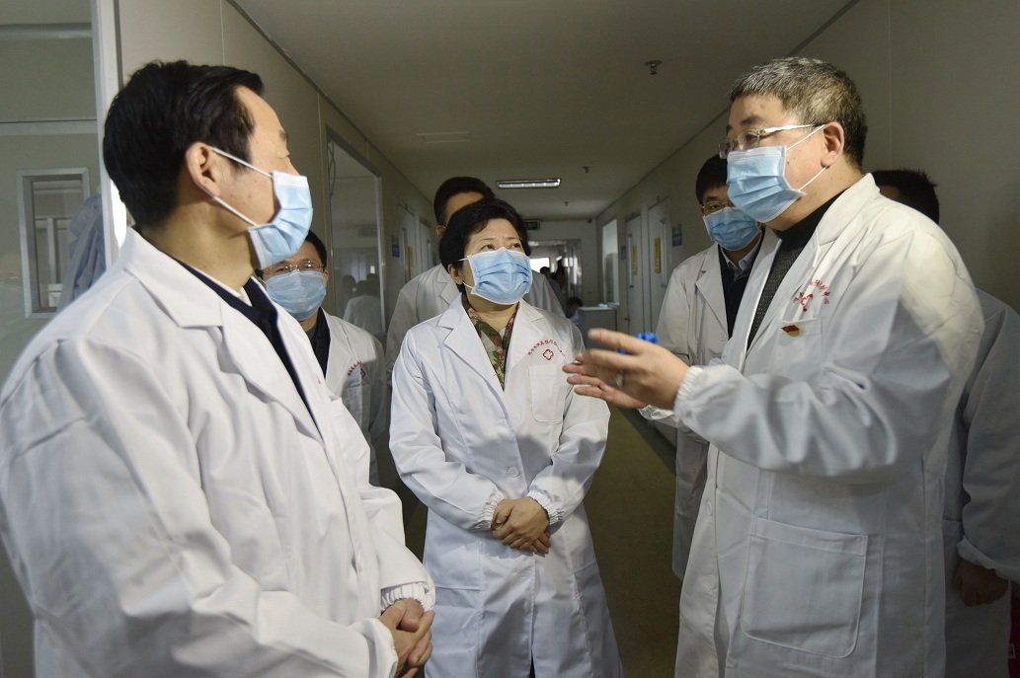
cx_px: 510
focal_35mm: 24
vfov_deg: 53.1
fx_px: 679
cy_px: 339
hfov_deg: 73.8
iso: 800
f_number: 4.5
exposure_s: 1/80
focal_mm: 24
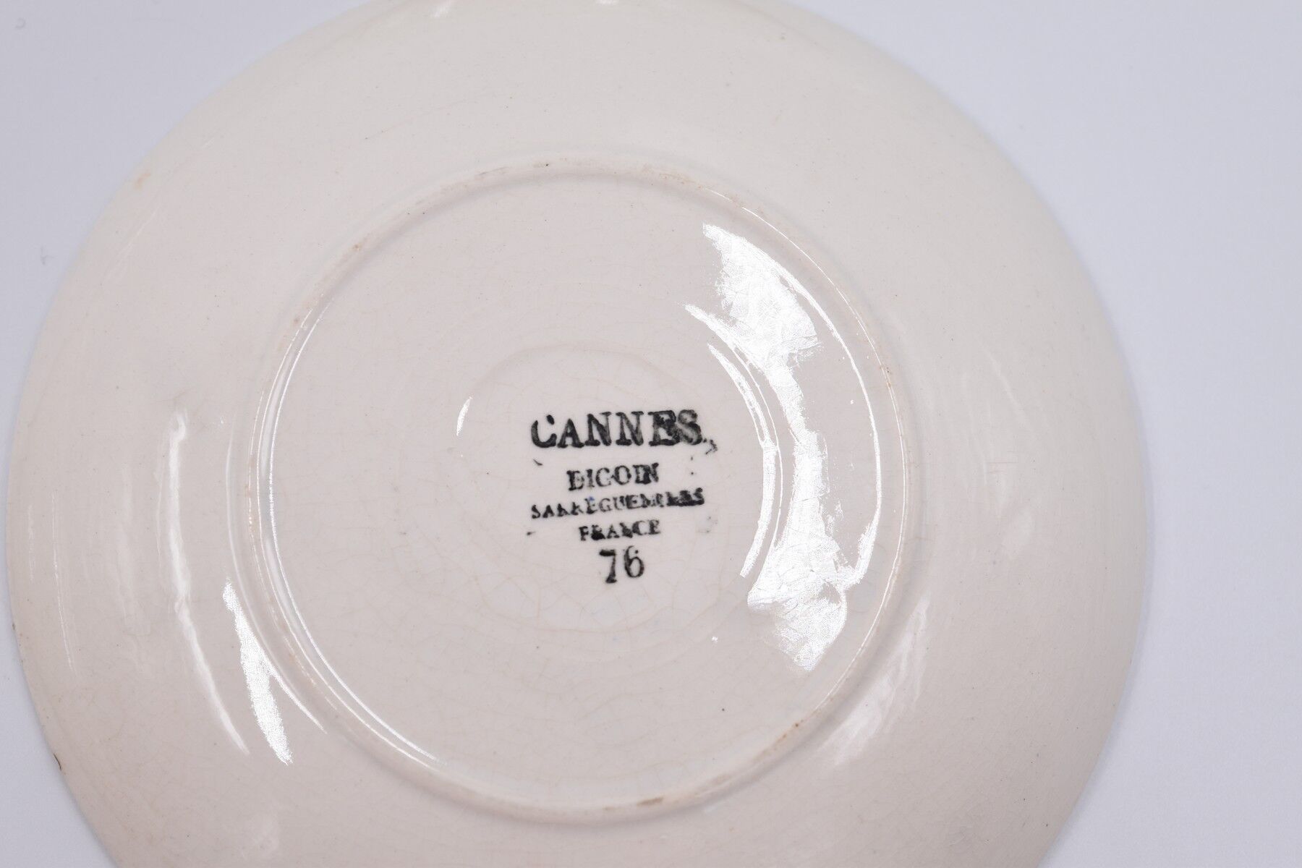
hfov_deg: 28.1
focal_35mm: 72
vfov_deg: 18.9
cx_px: 651
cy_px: 434
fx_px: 2604
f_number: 5.6
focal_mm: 48
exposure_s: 1/200
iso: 200
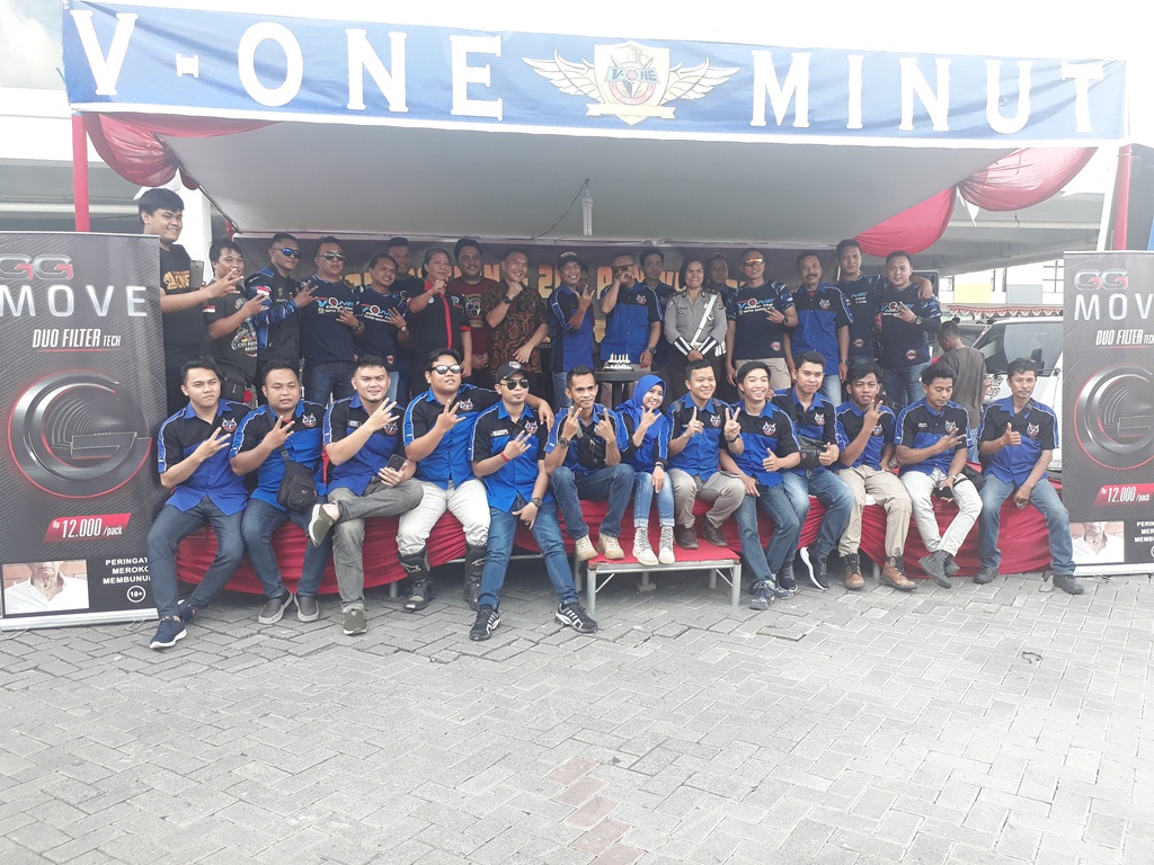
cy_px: 432
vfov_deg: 51.4
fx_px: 900
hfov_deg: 65.3
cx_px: 577
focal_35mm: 27
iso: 64
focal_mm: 3.6
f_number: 1.9
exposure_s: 1/100
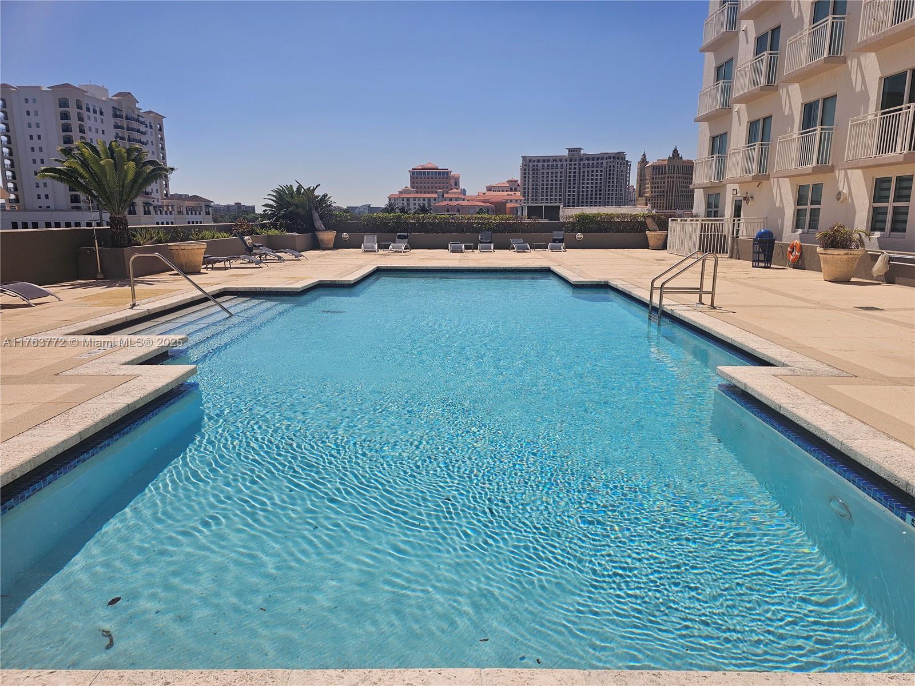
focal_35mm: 23
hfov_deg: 73.9
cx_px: 458
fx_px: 608
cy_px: 343
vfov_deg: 58.9
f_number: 1.7
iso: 10
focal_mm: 6.3
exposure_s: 1/2222
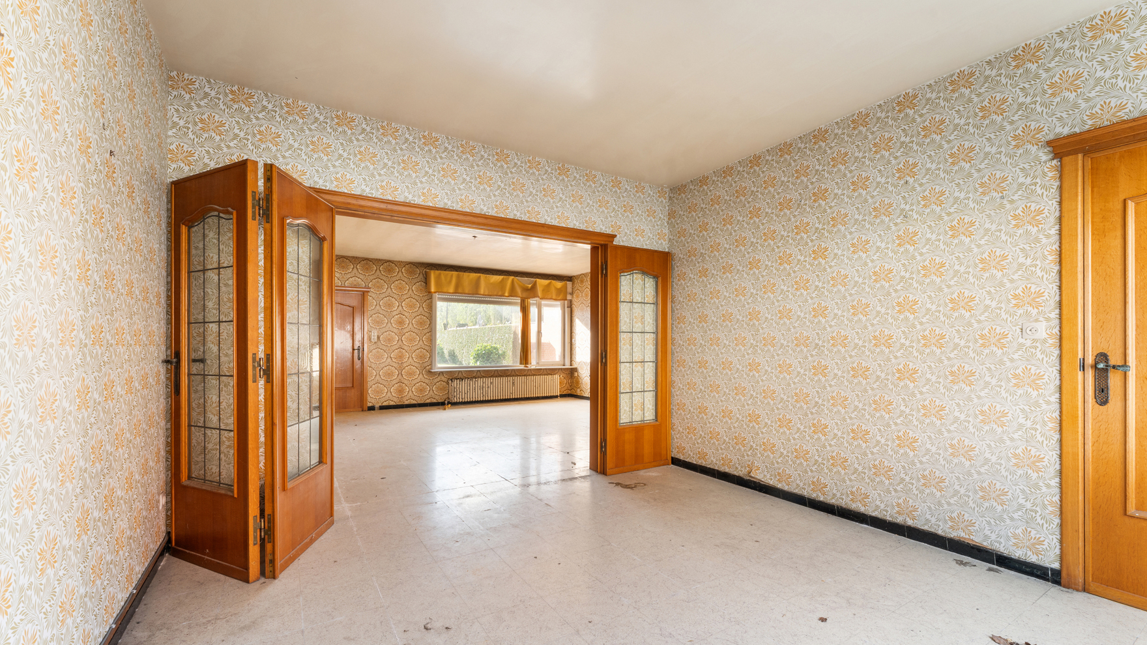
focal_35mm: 15
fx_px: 456
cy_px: 358
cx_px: 586
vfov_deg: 70.3
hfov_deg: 103.0
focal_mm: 14
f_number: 11
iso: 250
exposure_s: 1/30
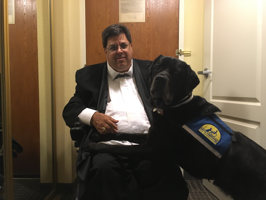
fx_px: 223
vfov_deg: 48.2
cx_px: 133
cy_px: 100
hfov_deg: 61.7
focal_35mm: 29
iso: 200
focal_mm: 4.15
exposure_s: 1/15
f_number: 2.2
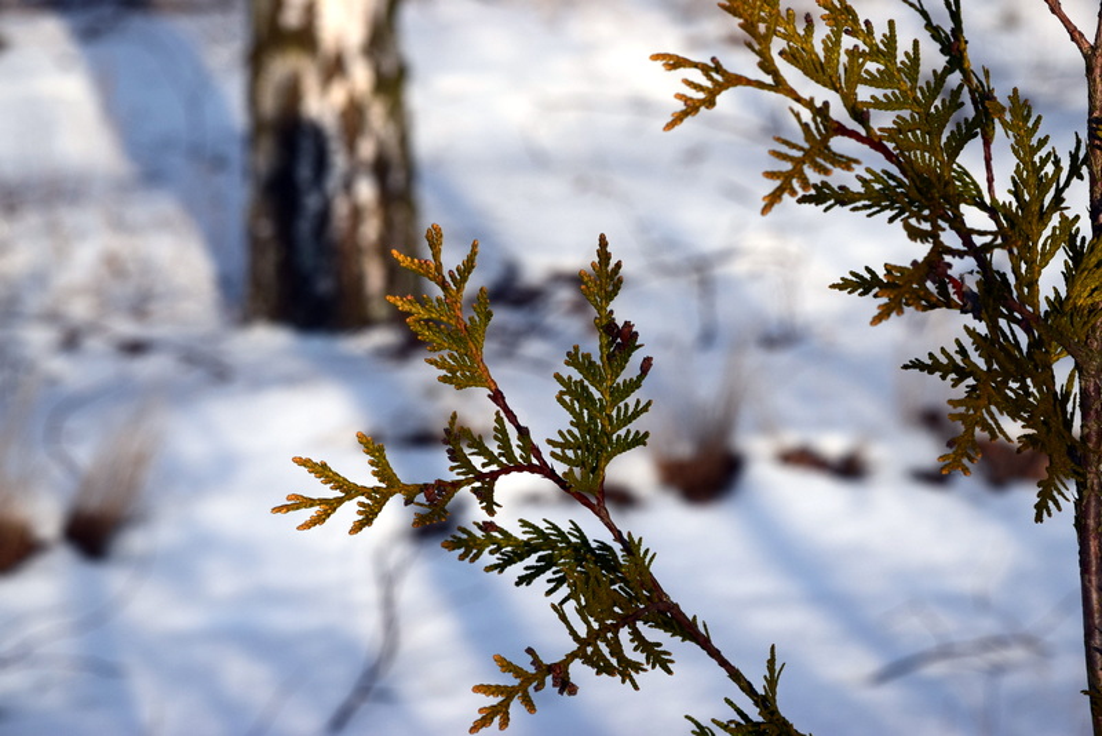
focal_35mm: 128
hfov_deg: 16.1
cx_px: 551
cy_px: 368
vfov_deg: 10.8
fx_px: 3904
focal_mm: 85
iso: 400
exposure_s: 1/500
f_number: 11
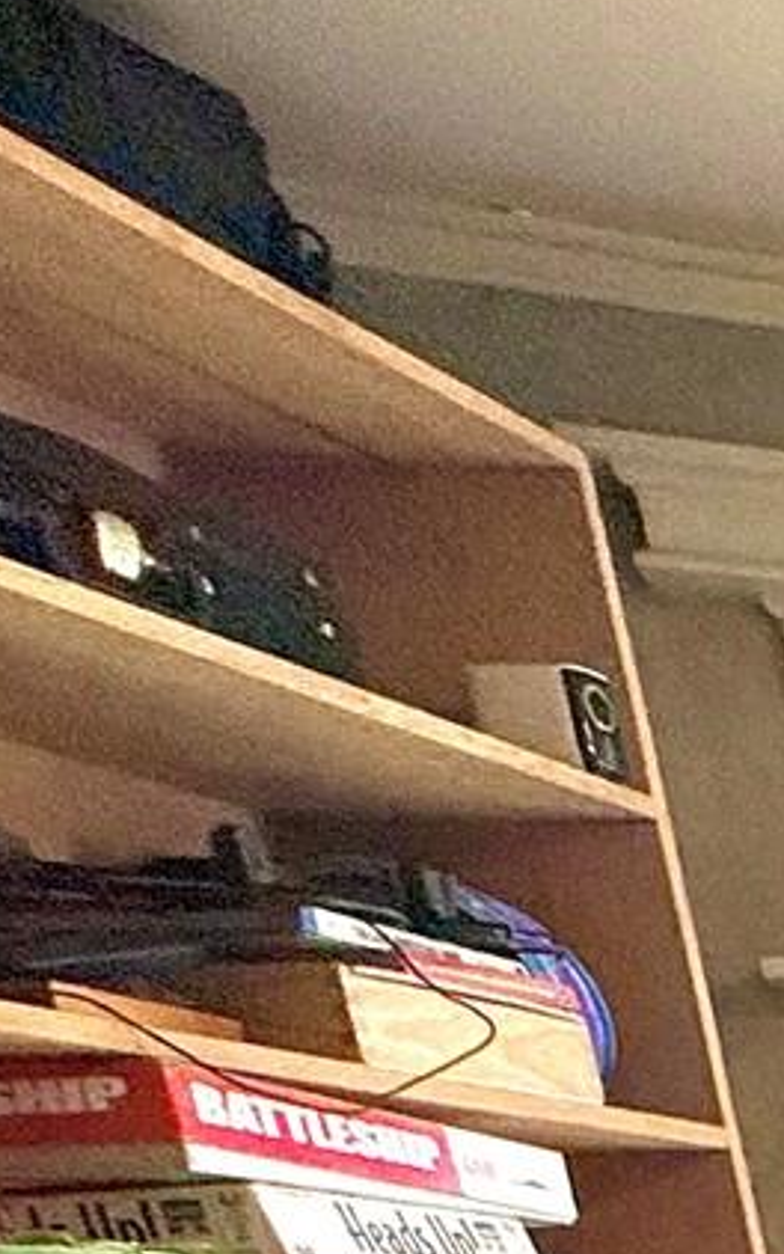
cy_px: 1949
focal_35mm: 72
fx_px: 2460
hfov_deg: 9.6
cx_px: 2741
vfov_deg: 22.6
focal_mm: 2.22
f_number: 2.2
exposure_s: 1/120
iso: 160
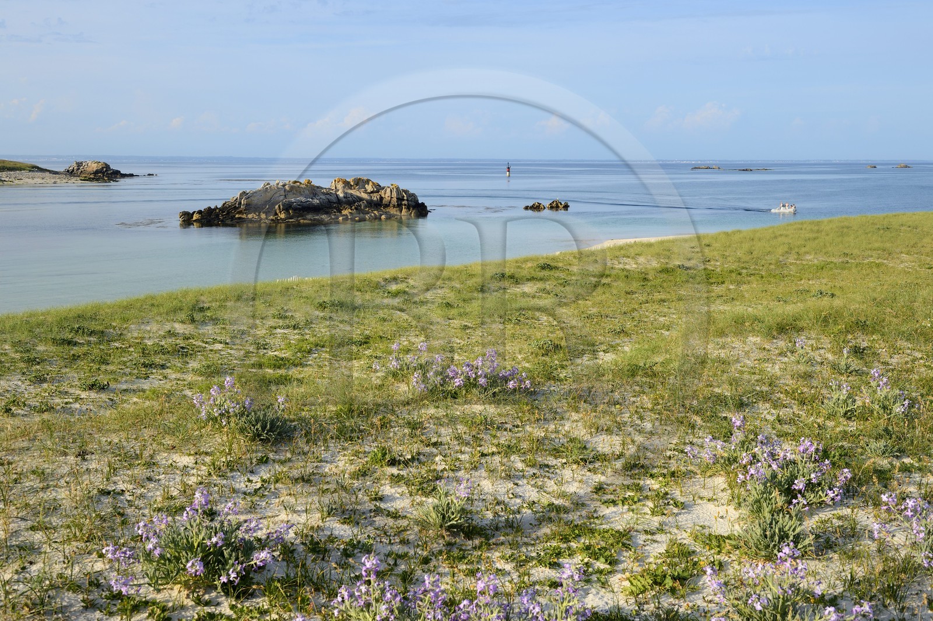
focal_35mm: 36
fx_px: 932
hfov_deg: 53.2
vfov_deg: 36.8
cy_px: 310
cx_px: 466
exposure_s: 1/400
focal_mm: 36
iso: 200
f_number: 9
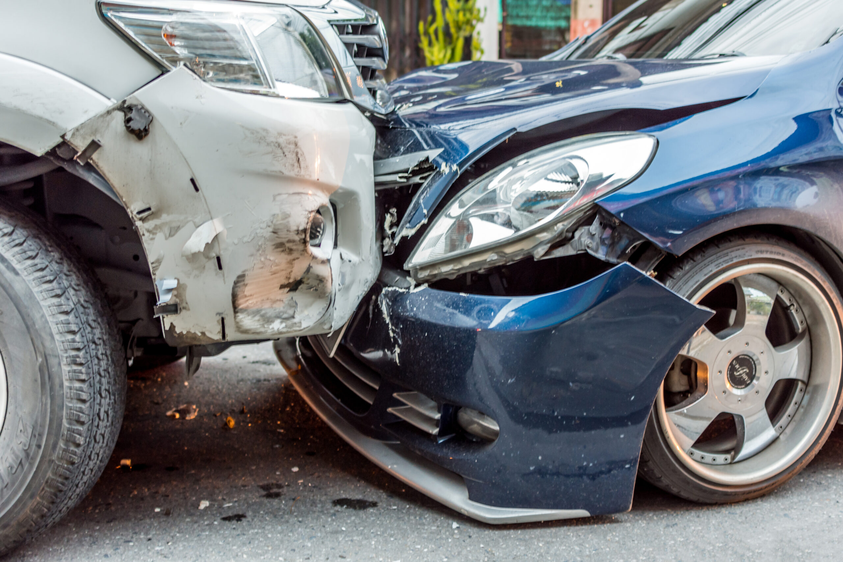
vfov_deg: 25.8
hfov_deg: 37.8
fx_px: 1229
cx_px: 422
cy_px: 281
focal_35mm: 52
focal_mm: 35
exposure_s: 1/5
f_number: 3.2
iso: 320
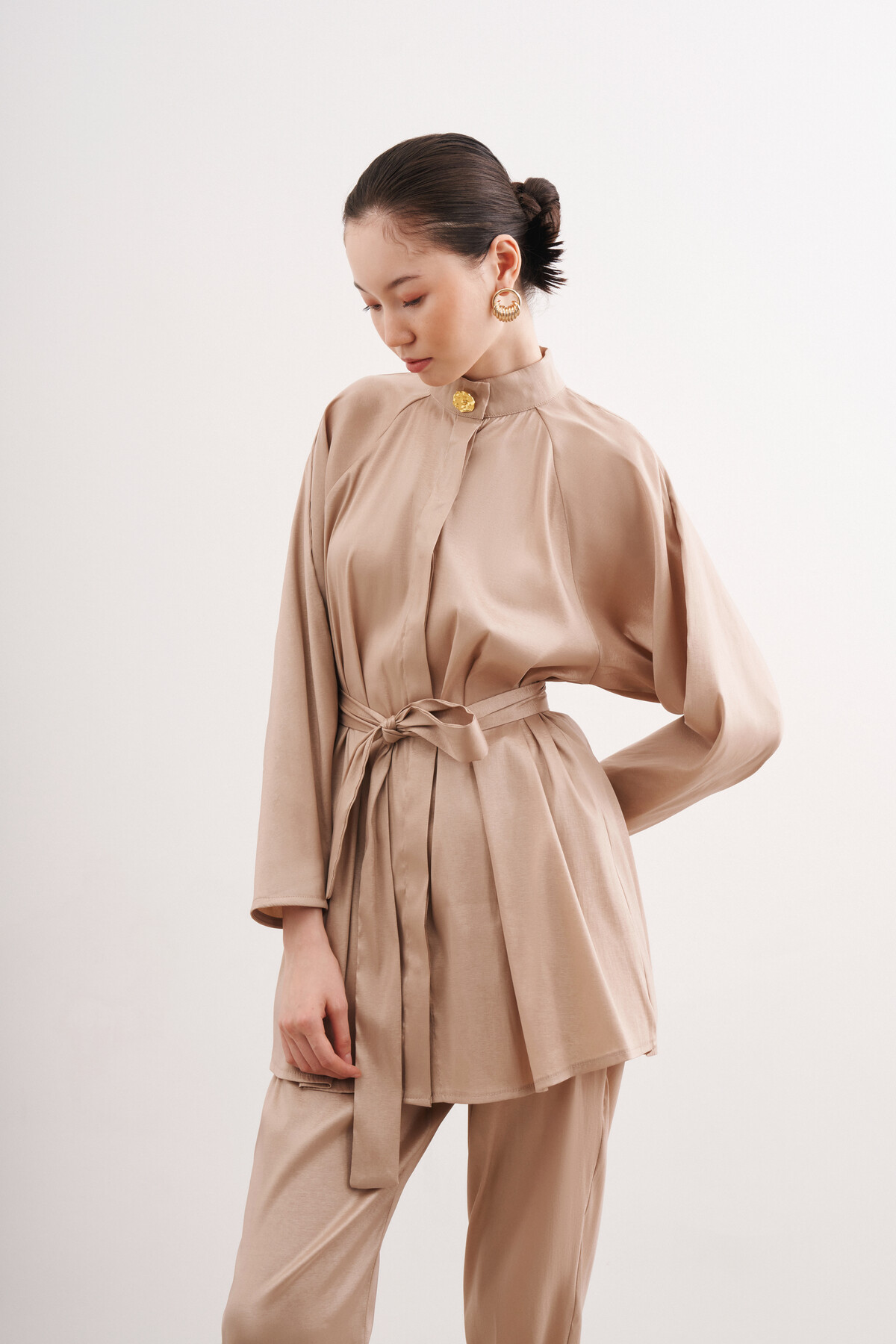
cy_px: 672
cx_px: 448
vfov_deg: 33.4
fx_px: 2240
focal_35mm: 60
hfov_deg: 22.6
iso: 400
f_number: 11
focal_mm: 60
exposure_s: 1/160
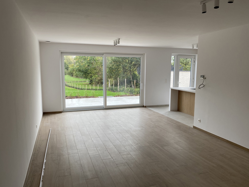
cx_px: 125
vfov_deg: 51.4
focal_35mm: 27
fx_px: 194
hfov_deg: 65.3
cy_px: 96
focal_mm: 4.25
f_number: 1.8
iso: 50
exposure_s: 1/121
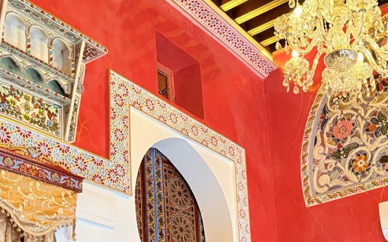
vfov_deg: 23.6
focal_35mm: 51
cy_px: 274
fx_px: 539
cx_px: 271
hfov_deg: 38.9
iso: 320
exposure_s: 1/100
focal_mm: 6.76
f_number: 1.78
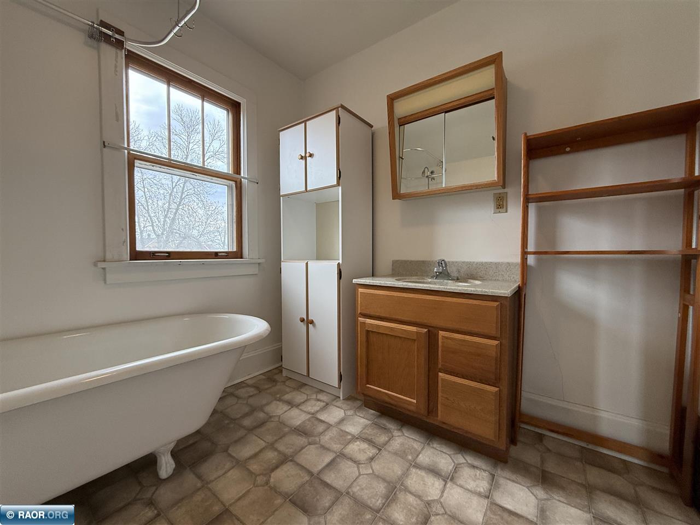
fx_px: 283
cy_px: 262
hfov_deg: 102.1
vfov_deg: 85.7
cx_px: 350
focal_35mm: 14
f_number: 2.2
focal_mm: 2.22
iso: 200
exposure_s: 1/120
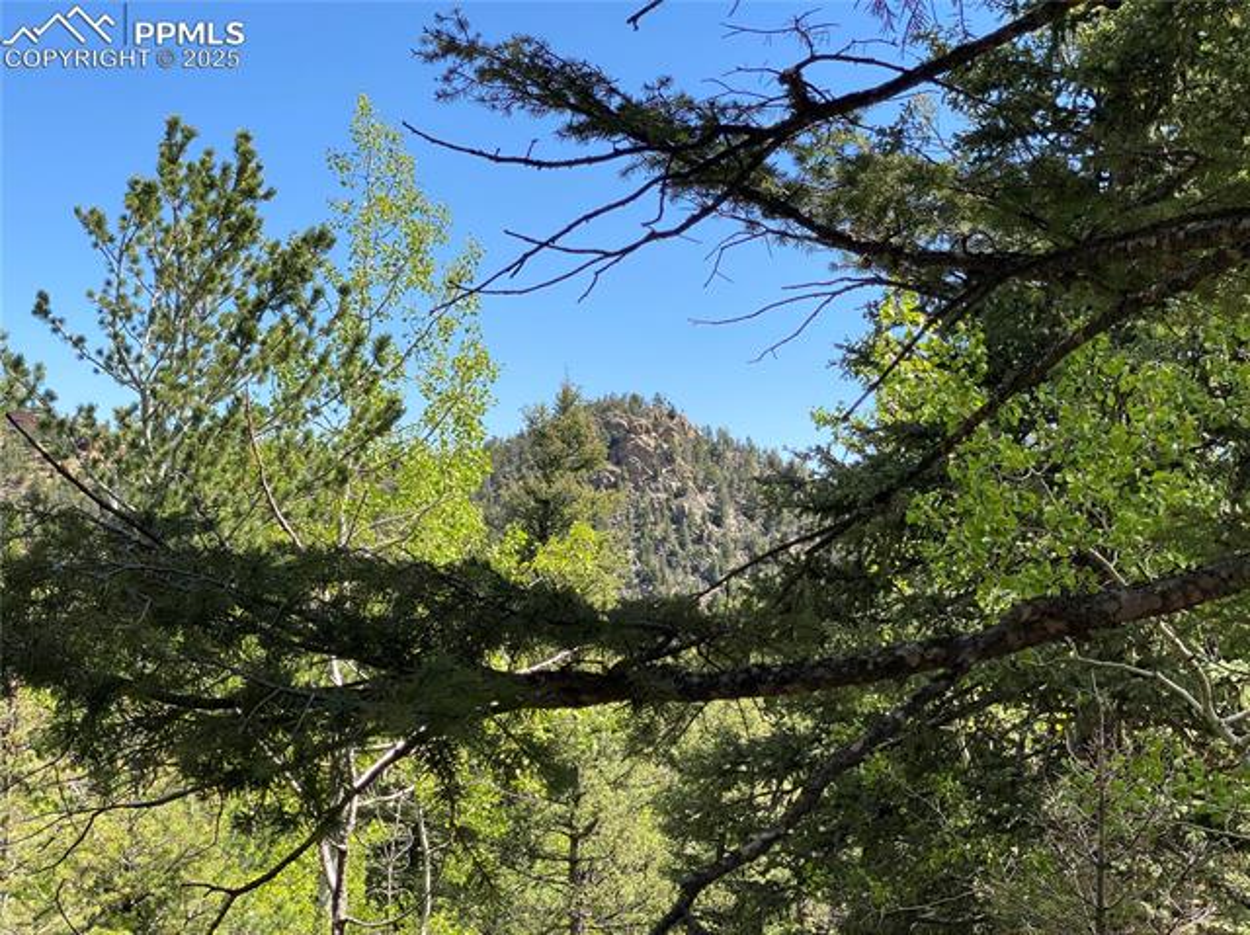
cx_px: 625
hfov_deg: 36.8
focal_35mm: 52
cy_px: 468
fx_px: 1876
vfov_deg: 28.0
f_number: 2
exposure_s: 1/1370
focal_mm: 6
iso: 20
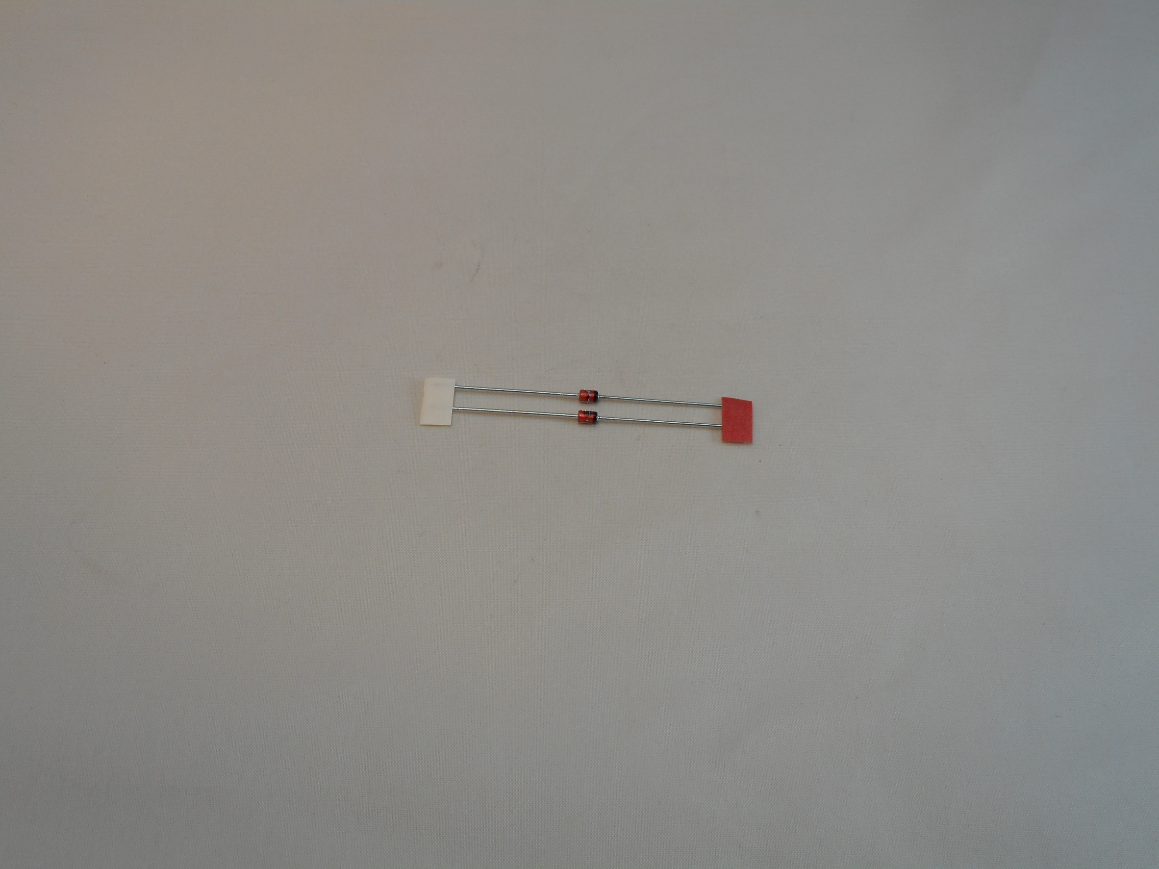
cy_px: 434
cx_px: 580
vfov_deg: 24.8
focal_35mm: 59
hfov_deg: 32.7
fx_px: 1975
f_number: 5.1
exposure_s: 1/30
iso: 80
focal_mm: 10.5
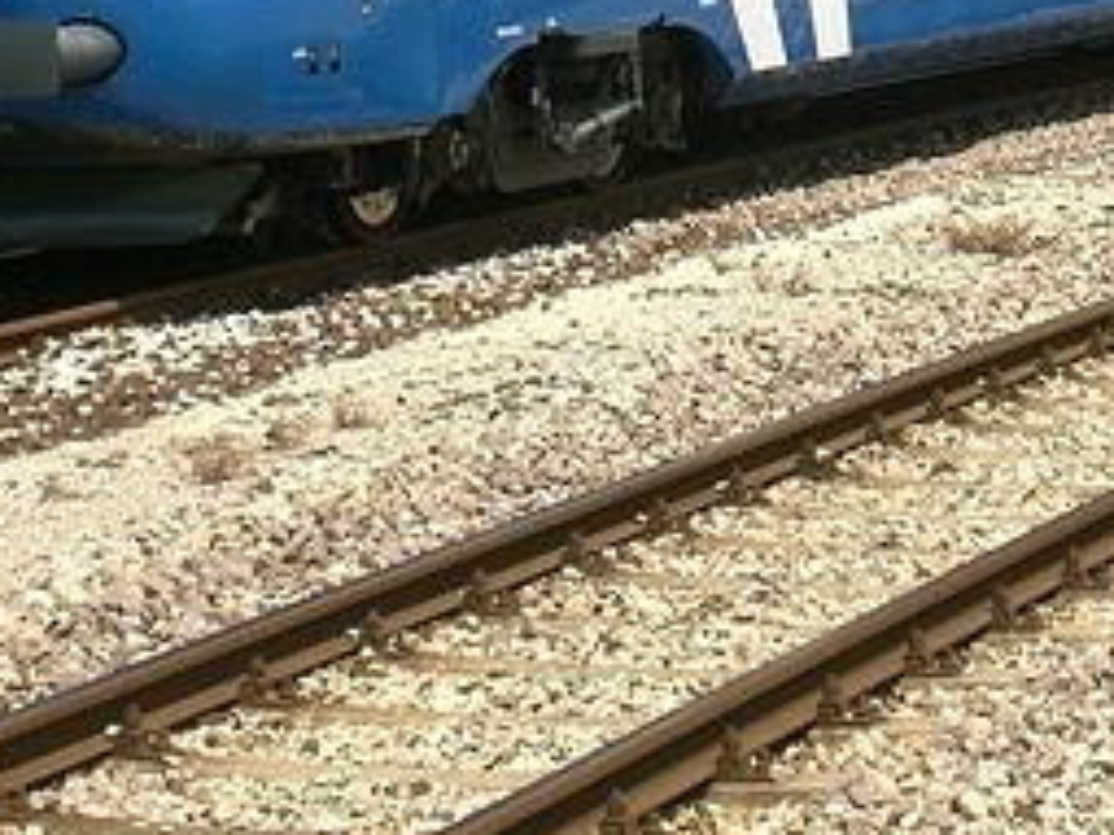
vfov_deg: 9.3
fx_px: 5082
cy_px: -166
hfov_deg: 12.5
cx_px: 887
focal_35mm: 158
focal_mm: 10.4
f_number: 5.7
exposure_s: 1/320
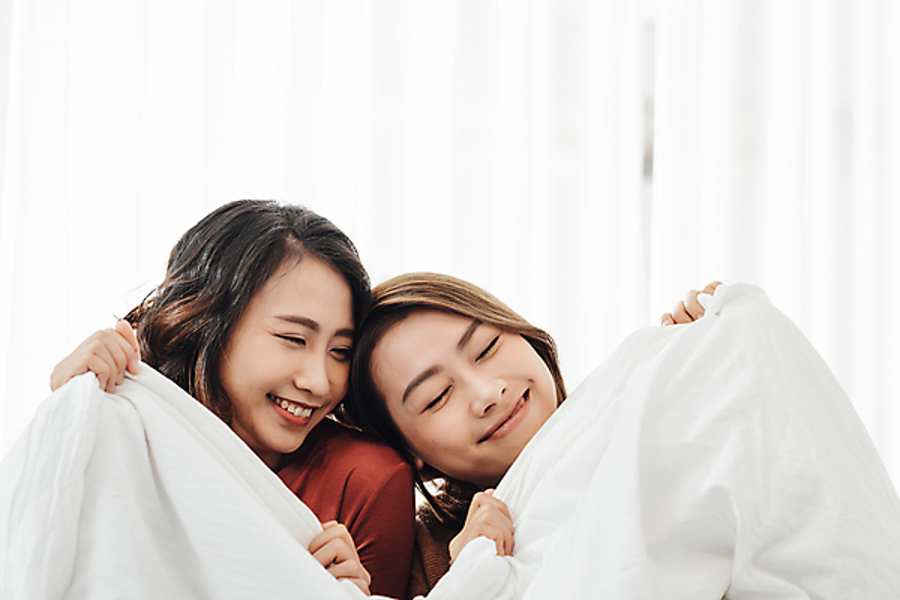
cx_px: 450
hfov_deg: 23.9
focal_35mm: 85
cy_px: 300
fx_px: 2125
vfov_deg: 16.1
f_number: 3.5
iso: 200
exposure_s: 1/125
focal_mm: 85
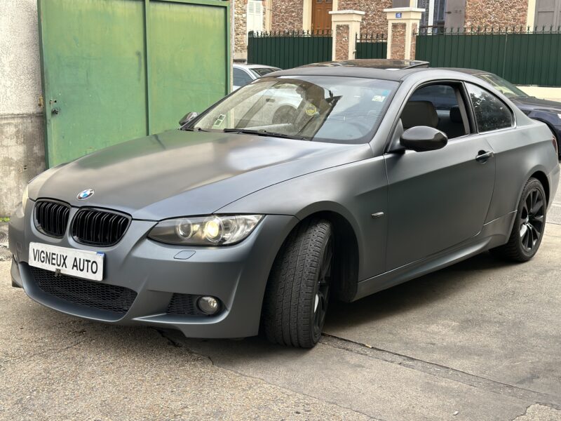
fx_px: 778
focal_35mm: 48
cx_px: 280
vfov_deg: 30.3
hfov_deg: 39.7
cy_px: 210
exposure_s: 1/704
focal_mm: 6.86
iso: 64
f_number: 1.78
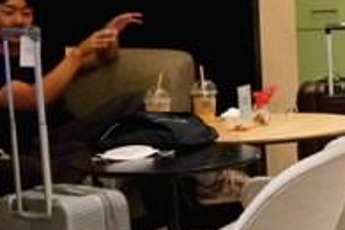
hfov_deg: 10.0
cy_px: 83
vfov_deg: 8.0
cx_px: 908
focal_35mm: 172
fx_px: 1648
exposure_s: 1/160
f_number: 2.8
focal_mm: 28
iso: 2500
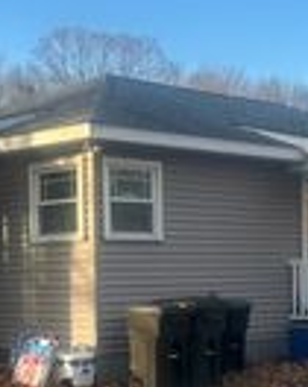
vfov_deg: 21.4
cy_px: 283
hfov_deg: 17.2
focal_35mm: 89
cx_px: 135
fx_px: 1018
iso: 80
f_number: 1.78
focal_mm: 6.86
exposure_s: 1/887
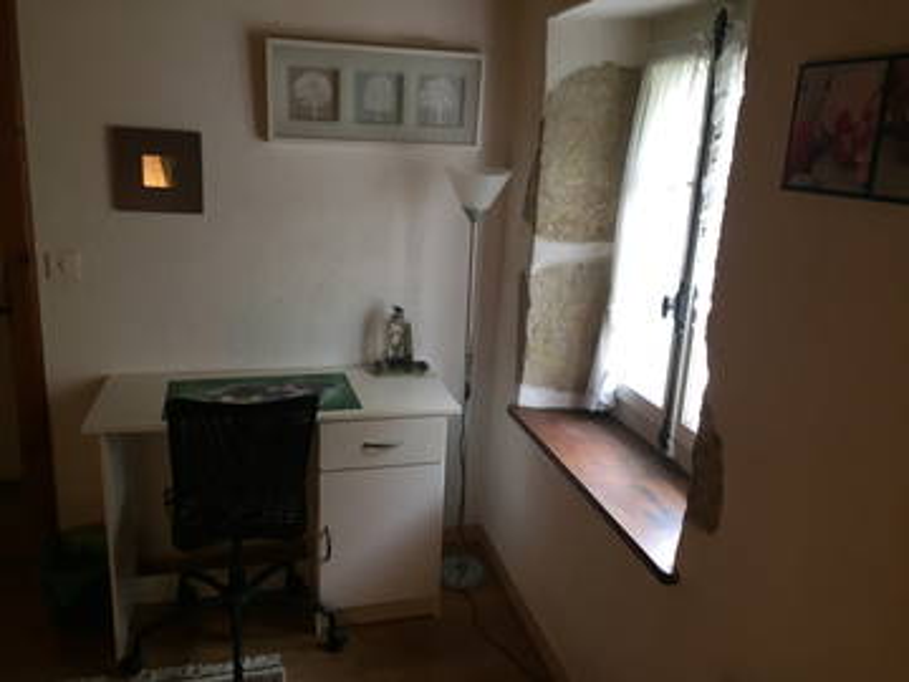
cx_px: 454
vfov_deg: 48.2
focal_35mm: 29
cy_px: 341
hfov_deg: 61.7
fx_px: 762
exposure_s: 1/33
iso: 80
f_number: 2.2
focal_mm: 4.15
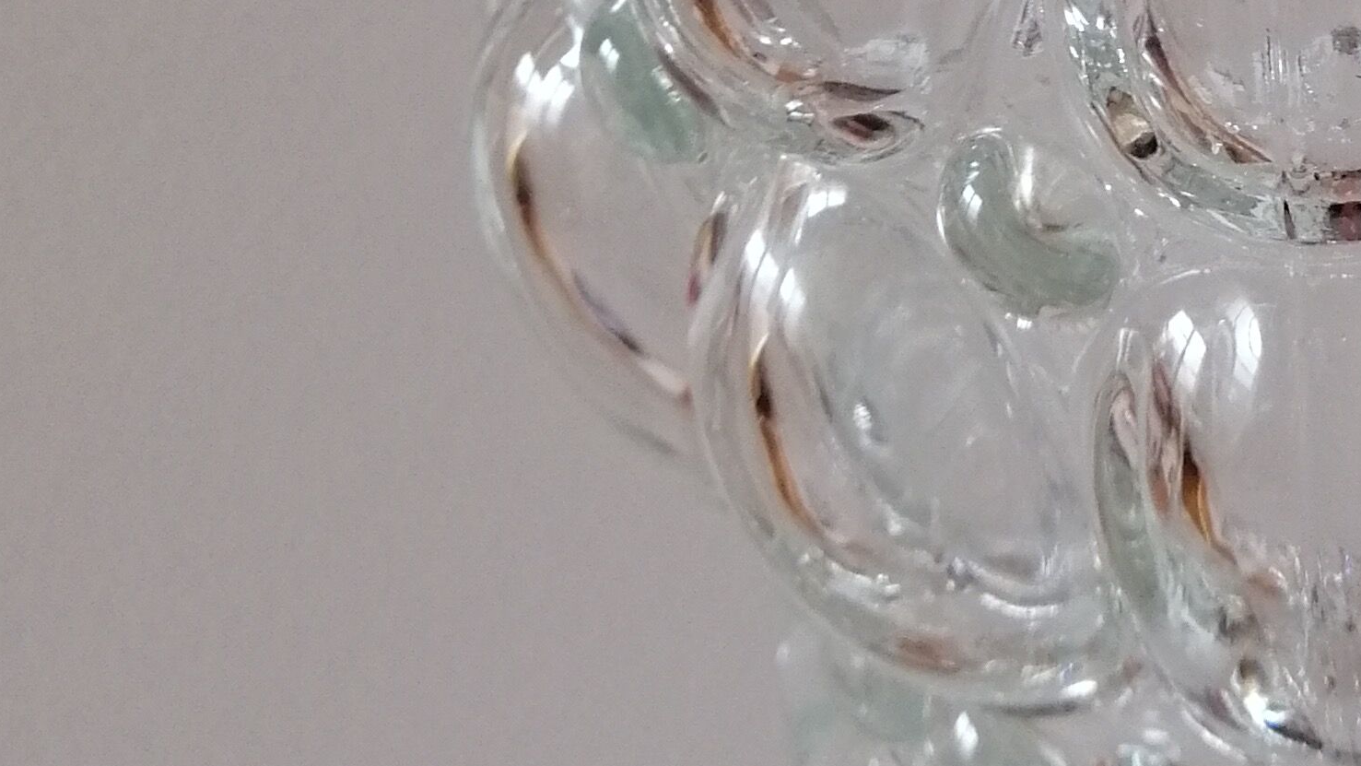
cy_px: -607
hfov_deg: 20.4
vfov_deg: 11.1
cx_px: 1322
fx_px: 3681
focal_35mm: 102
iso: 100
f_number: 1.8
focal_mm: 3.95
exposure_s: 1/50
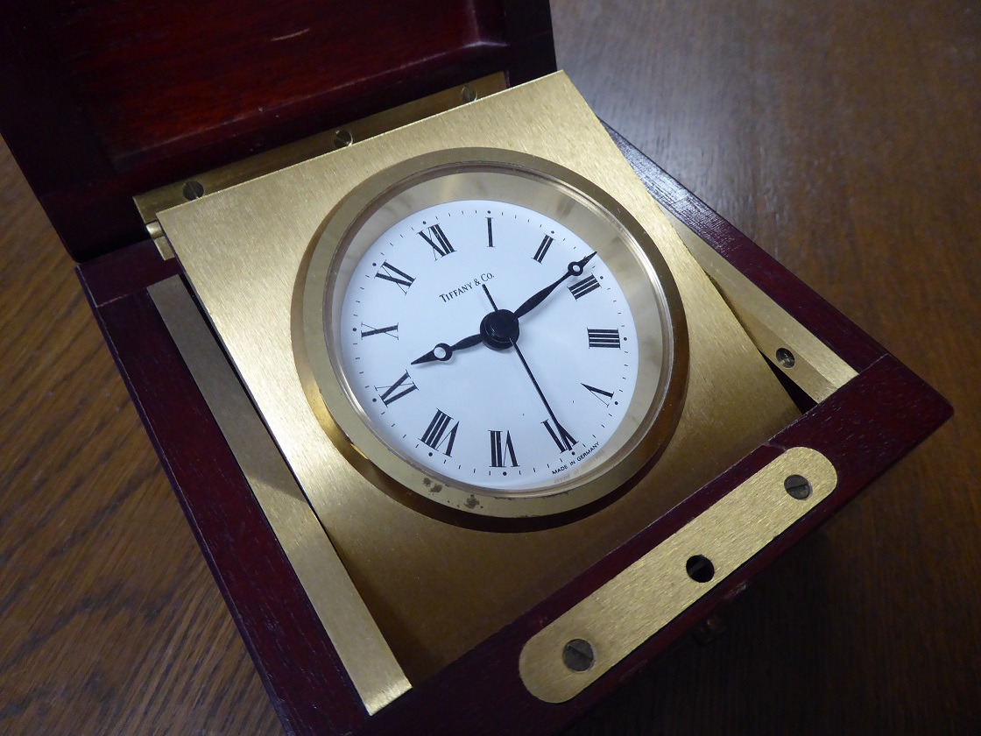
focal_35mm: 25
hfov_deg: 69.4
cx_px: 490
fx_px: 708
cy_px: 368
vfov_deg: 54.9
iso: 400
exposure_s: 1/30
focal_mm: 4.3
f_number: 3.3
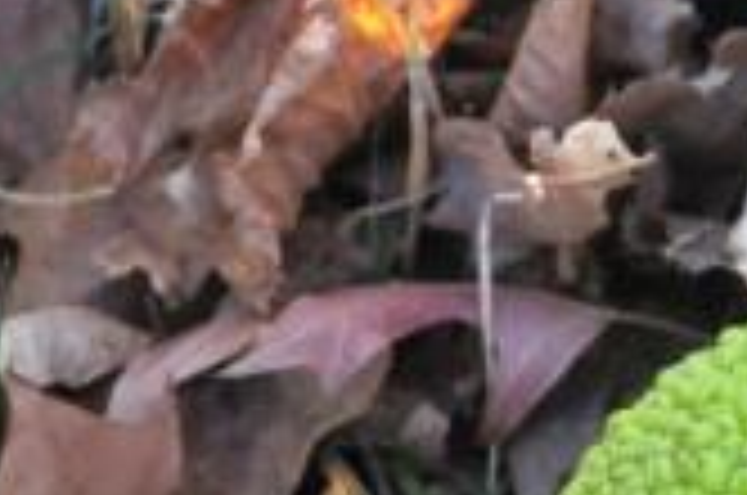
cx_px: 954
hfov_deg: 7.6
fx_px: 5530
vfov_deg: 5.1
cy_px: 612
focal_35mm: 267
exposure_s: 1/250
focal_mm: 66
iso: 1250
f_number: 8
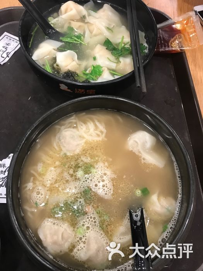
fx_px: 219
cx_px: 102
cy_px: 136
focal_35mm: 28
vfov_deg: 63.4
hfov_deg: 49.7
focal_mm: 3.99
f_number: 1.8
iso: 64
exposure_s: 1/17
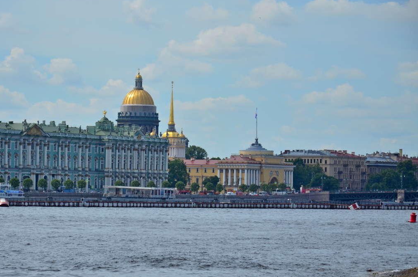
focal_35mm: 188
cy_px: 153
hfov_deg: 11.0
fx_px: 2174
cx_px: 175
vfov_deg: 7.3
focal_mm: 105
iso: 200
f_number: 6.3
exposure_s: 1/1250
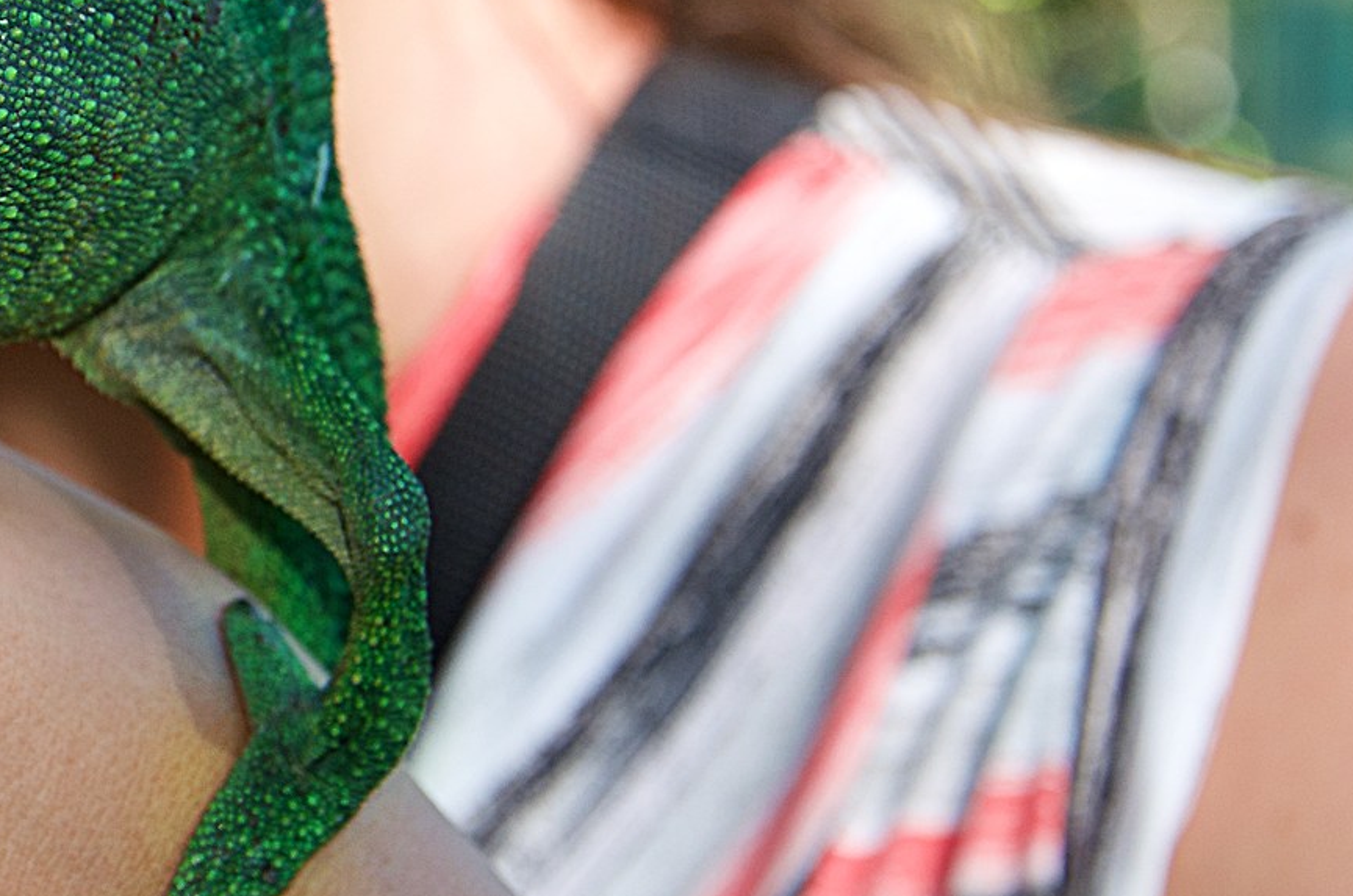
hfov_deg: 10.8
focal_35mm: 187
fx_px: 7028
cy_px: -27
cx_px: -288
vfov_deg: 7.3
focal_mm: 45
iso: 110
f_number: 4.8
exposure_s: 1/200
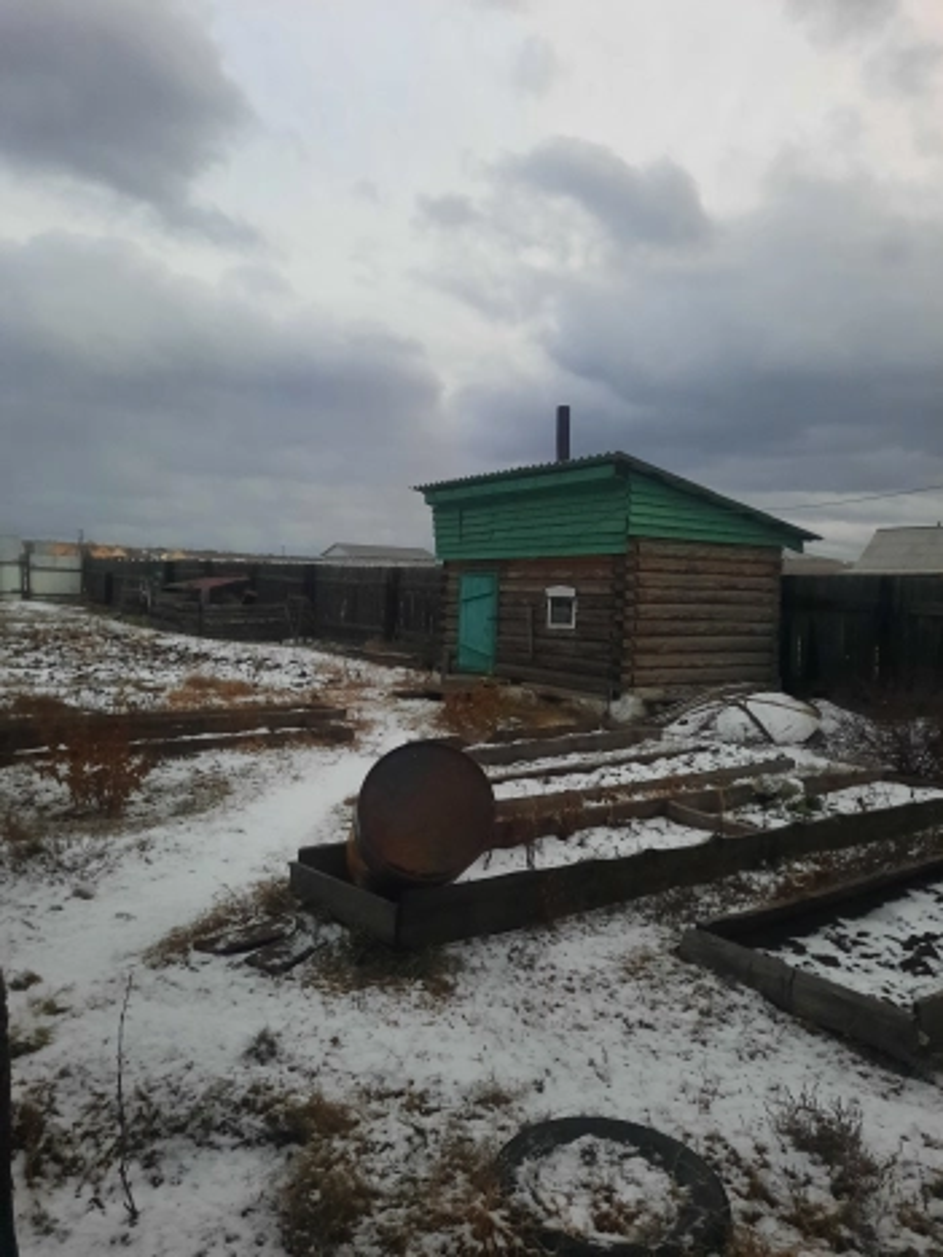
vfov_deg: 69.4
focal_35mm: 25
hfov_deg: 54.9
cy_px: 628
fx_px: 908
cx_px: 472
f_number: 2
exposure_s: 1/20
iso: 640
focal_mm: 4.6
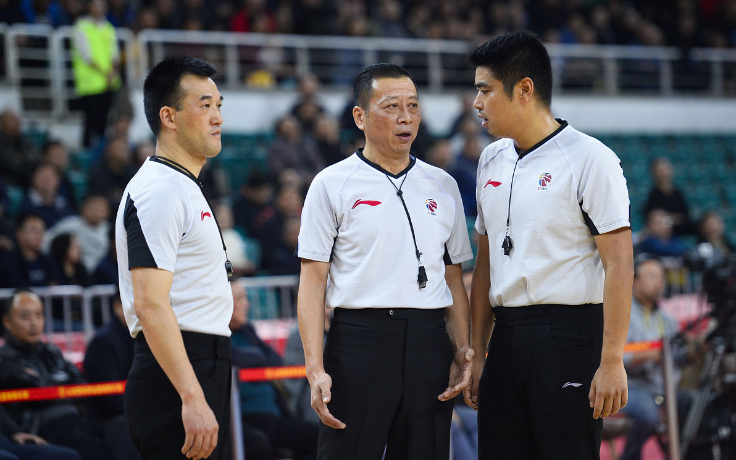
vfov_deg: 8.2
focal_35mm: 159
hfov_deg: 13.2
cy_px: 245
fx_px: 3189
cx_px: 369
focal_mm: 155
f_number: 2.8
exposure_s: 1/800
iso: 1600
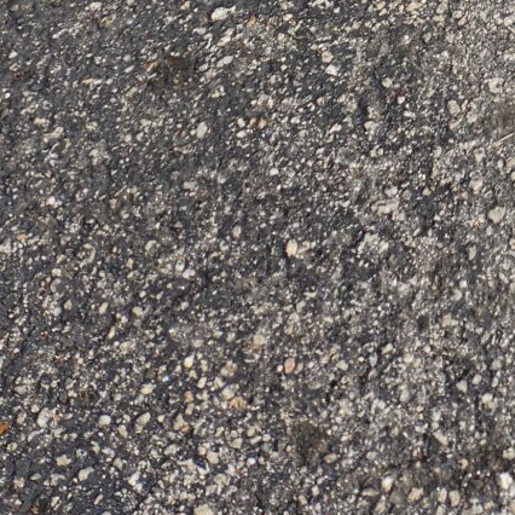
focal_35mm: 102
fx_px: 1717
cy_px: -611
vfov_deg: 13.7
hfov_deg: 15.1
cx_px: 892
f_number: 1.8
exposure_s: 1/310
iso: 50
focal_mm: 5
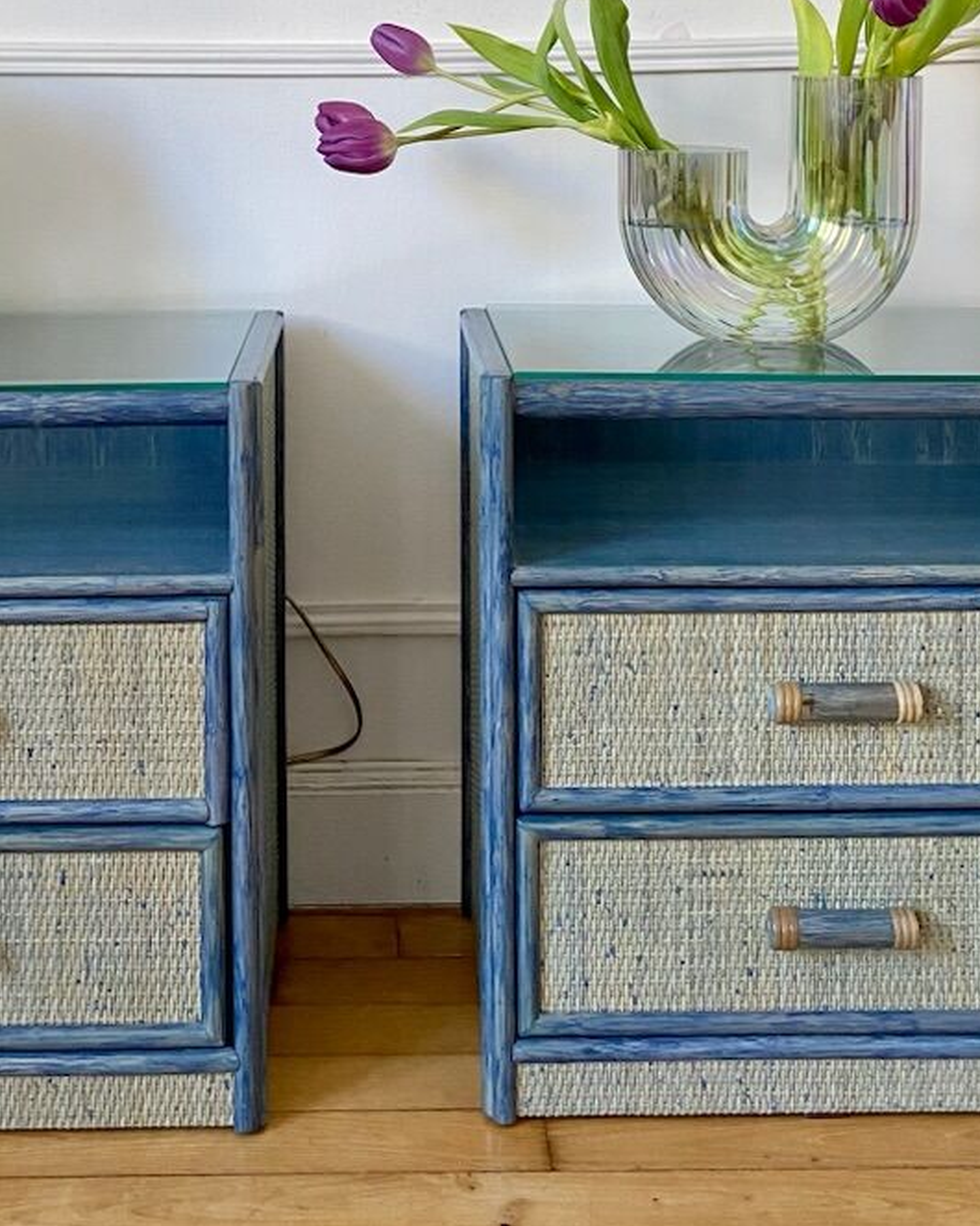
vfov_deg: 35.9
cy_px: 141
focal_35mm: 49
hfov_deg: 30.7
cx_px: 383
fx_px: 1777
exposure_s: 1/96
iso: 125
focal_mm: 4.25
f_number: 1.8
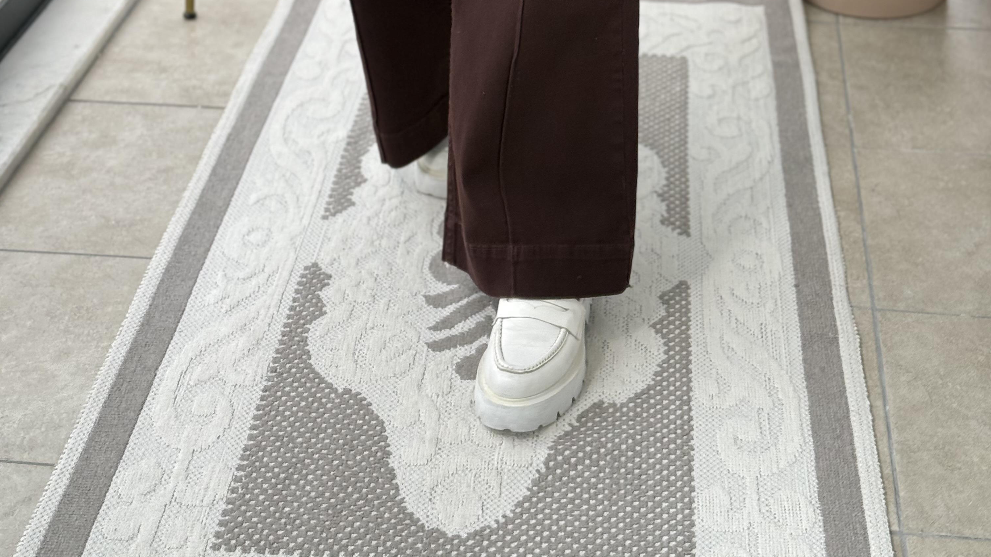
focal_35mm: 70
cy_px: -99
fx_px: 1839
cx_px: 495
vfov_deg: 16.6
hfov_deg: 30.2
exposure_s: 1/105
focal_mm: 6.76
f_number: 1.78
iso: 100
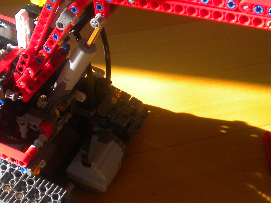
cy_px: 117
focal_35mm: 68
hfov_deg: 28.5
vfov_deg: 21.6
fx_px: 532
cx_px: 119
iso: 80
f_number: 3.1
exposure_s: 1/112
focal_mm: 6.3
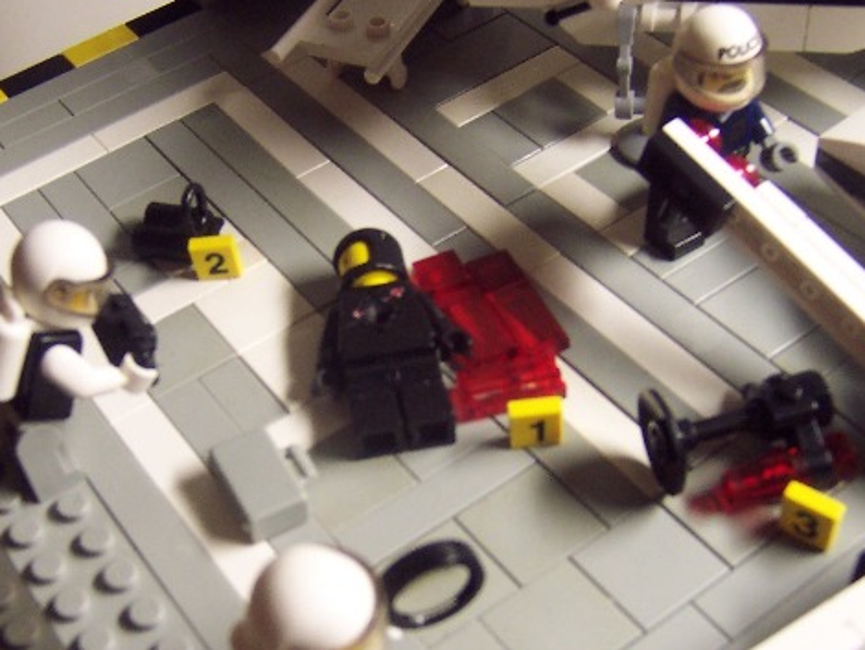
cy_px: 381
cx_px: 383
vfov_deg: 29.6
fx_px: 1225
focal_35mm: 49
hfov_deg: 38.8
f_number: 2.8
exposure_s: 1/30
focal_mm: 5.6
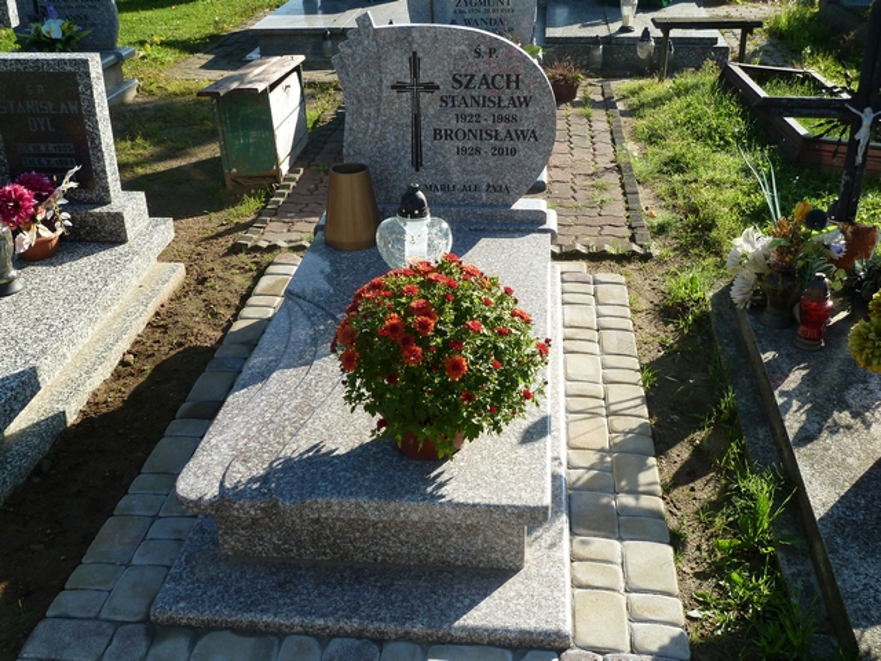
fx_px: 942
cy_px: 330
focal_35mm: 37
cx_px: 440
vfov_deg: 38.7
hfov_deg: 50.1
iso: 80
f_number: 4
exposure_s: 1/250
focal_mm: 6.1
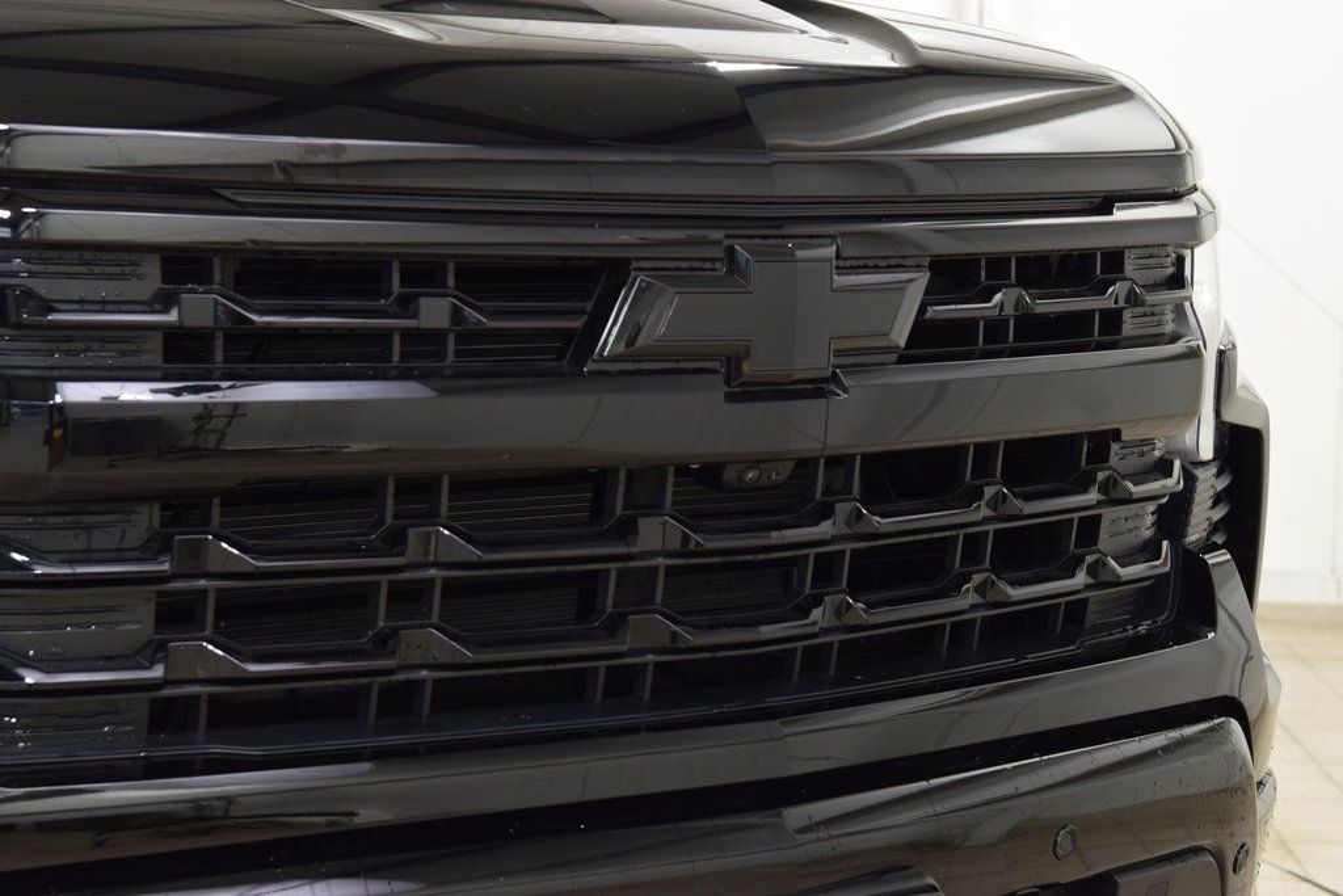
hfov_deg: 24.6
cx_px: 672
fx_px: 3078
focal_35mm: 82
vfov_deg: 16.6
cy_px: 448
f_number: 6.3
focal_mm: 55
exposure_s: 1/15
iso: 800
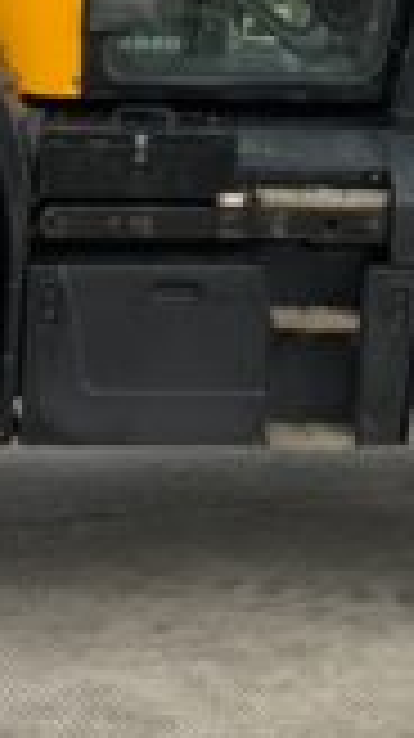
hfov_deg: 9.6
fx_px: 2405
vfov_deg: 16.7
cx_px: 594
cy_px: -144
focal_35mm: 123
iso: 16
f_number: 1.8
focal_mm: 3
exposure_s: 1/1577
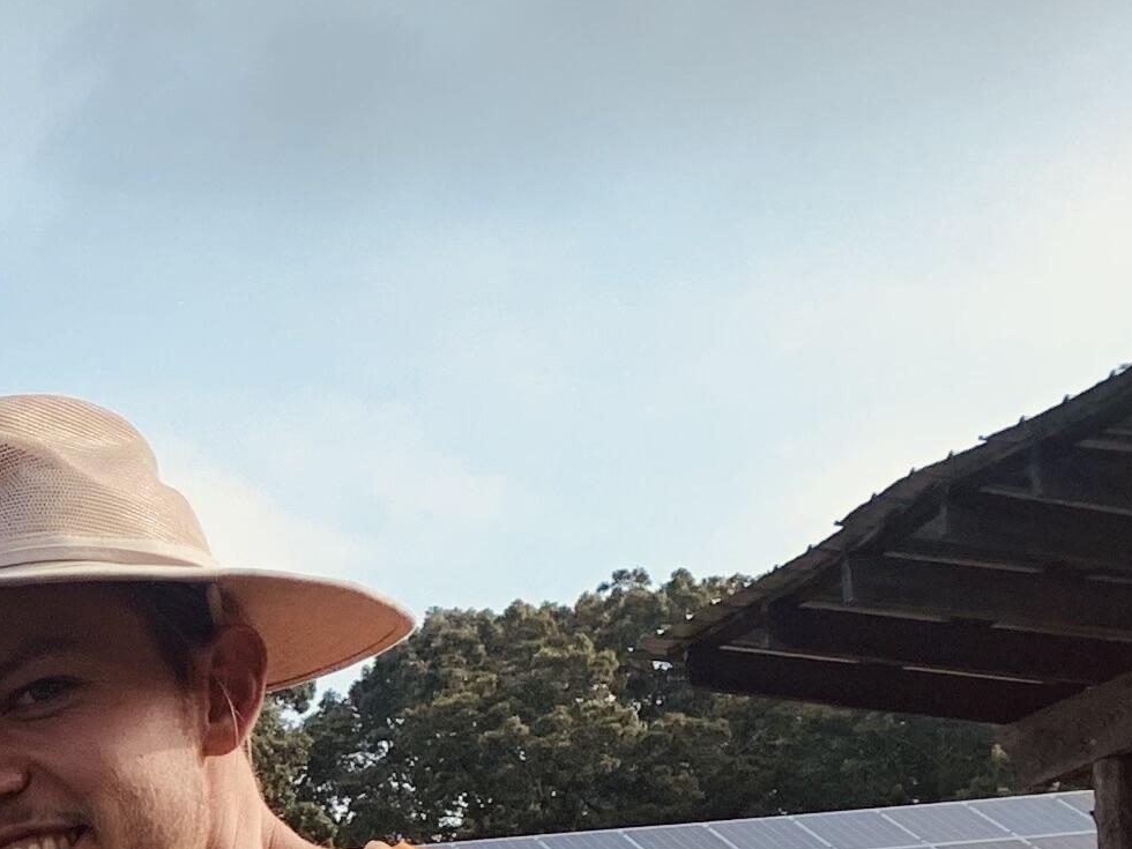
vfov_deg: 12.9
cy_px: 1373
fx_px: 3499
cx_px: -1119
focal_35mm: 107
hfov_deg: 15.0
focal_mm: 4.25
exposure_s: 1/1163
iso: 25
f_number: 1.8
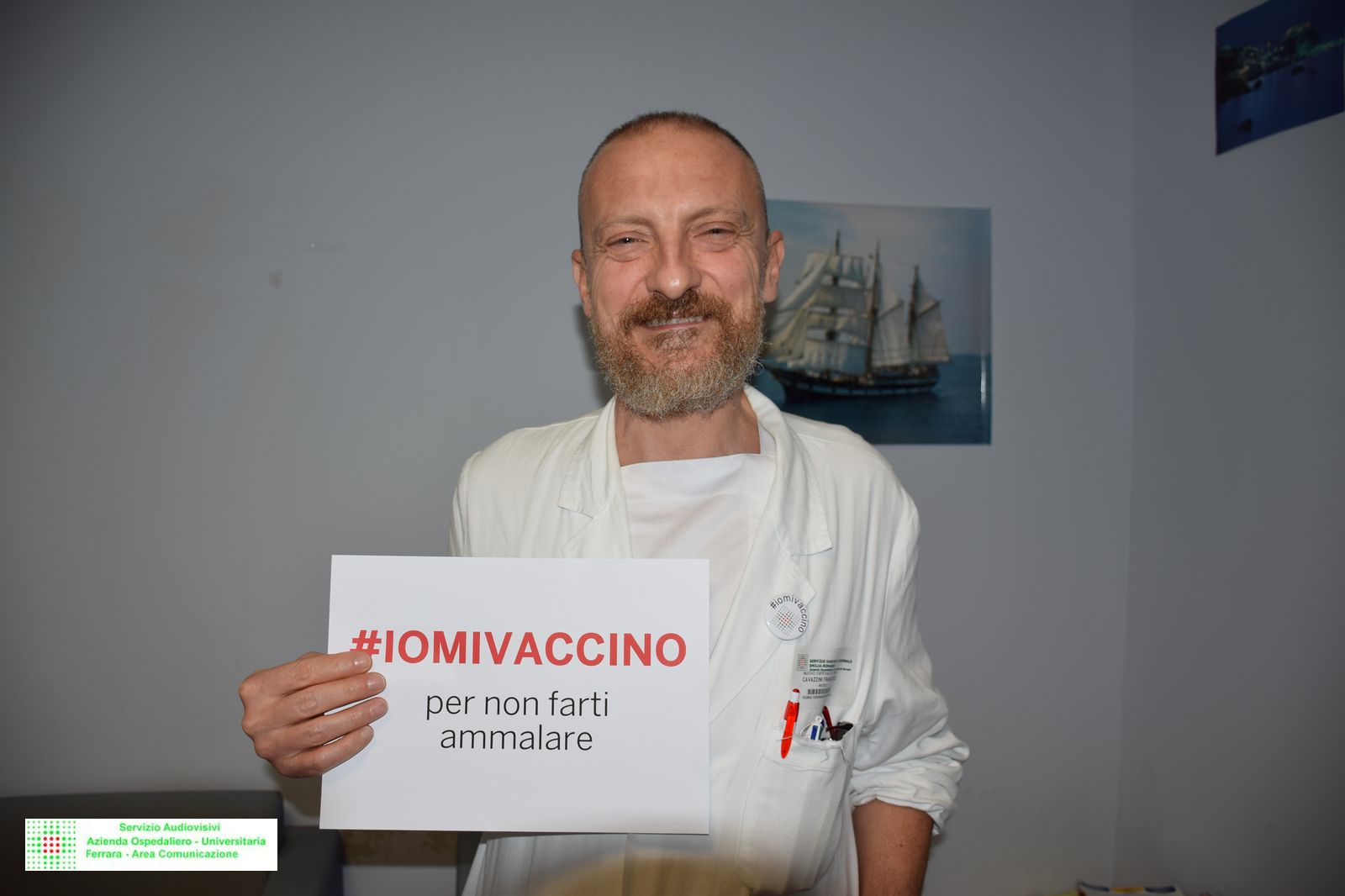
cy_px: 448
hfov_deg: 67.4
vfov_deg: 47.9
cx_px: 672
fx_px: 1008
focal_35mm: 27
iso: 100
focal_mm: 18
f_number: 3.5
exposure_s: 1/60
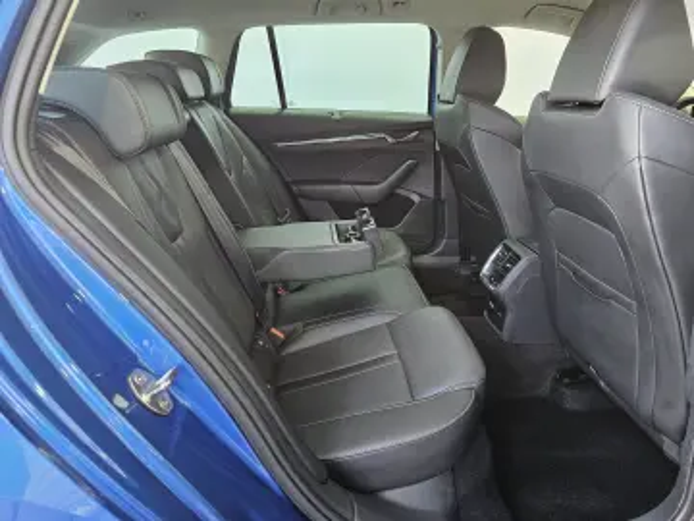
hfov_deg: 73.9
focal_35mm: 23
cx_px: 347
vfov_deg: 58.9
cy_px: 260
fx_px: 461
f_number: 1.7
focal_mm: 6.3
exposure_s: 1/100
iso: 500
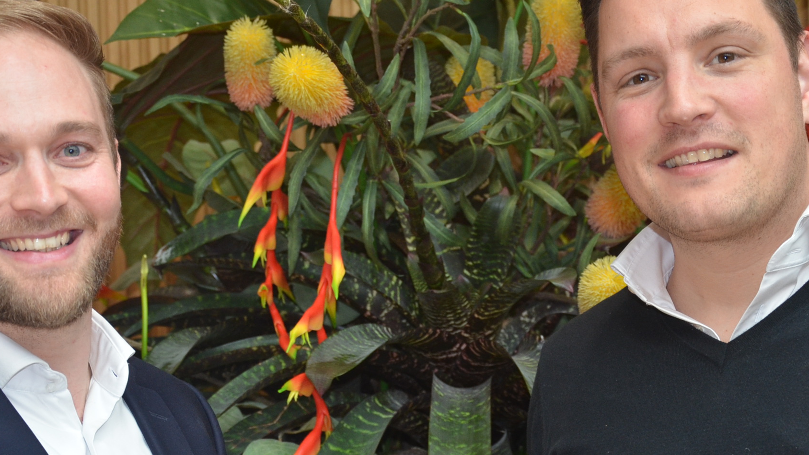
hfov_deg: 24.5
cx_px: 386
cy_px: 238
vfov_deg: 13.9
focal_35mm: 87
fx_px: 1866
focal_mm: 38
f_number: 4.5
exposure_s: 1/60
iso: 640
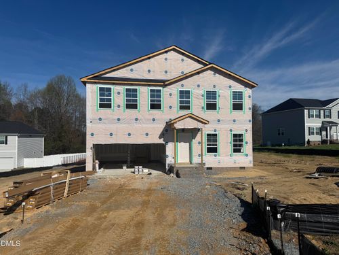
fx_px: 235
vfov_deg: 56.8
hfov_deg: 71.6
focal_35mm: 24
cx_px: 170
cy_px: 128
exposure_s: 1/12346
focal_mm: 6.76
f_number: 1.78
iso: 64
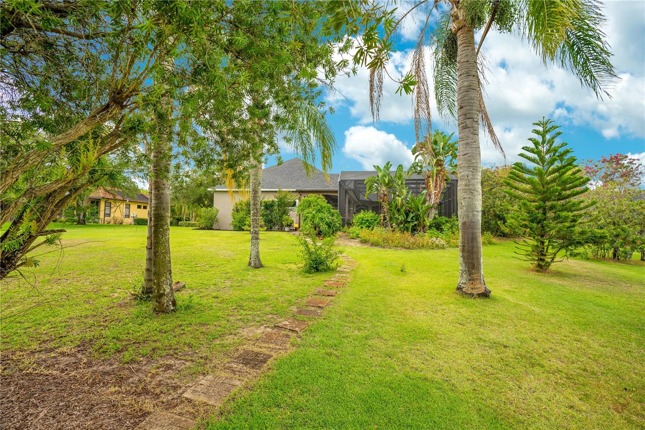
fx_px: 287
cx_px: 322
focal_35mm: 16
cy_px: 215
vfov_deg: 73.7
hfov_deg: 96.7
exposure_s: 1/125
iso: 100
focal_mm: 16
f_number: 5.6
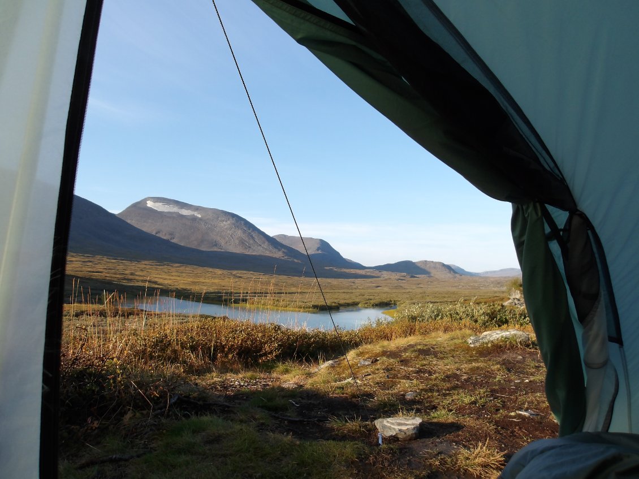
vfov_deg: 51.3
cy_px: 240
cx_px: 320
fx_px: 498
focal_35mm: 27
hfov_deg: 65.3
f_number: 3
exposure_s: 1/491
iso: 100
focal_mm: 4.9
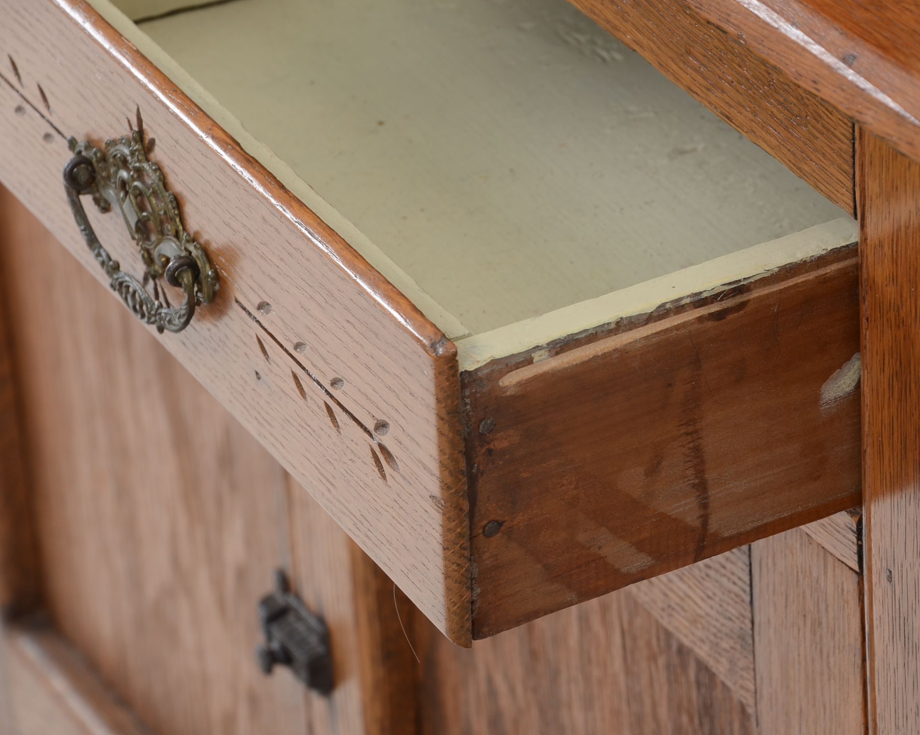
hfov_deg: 10.8
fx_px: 4861
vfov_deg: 8.7
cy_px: 367
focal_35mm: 179
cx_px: 547
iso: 200
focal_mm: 105
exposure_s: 1/80
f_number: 8
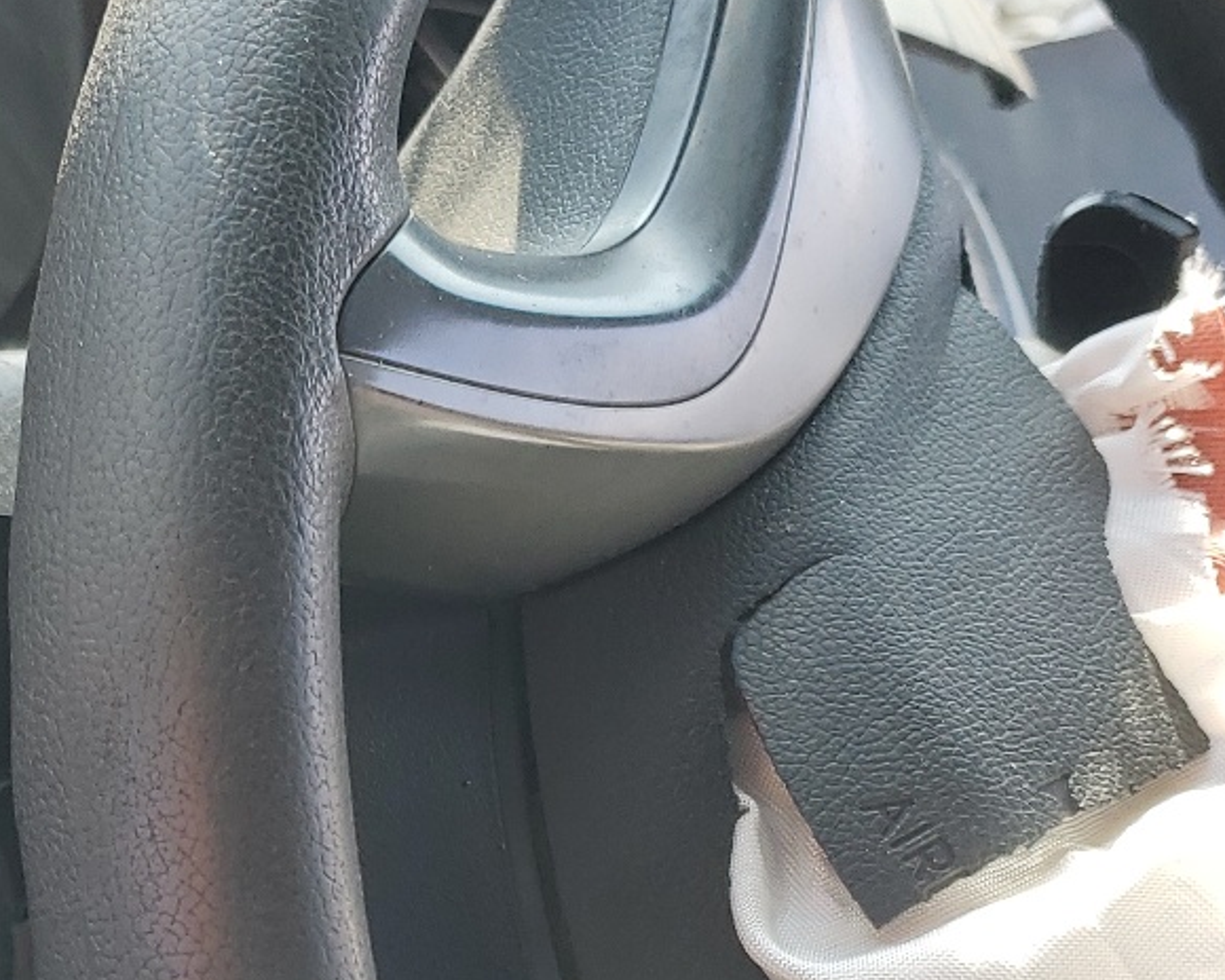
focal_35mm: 70
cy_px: 817
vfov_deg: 21.5
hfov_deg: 26.1
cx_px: 82
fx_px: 2538
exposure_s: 1/333
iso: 50
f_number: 1.5
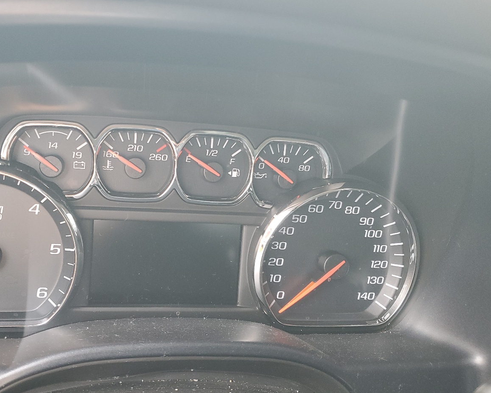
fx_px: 509
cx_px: 183
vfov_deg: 42.2
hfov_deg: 51.0
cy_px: 202
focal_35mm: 35
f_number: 1.5
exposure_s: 1/120
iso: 93
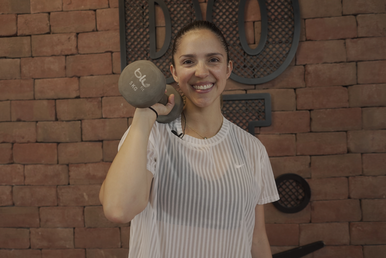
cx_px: 193
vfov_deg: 46.4
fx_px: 300
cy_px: 129
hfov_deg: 65.5
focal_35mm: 28
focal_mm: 28
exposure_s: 1/320
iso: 1600
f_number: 3.2
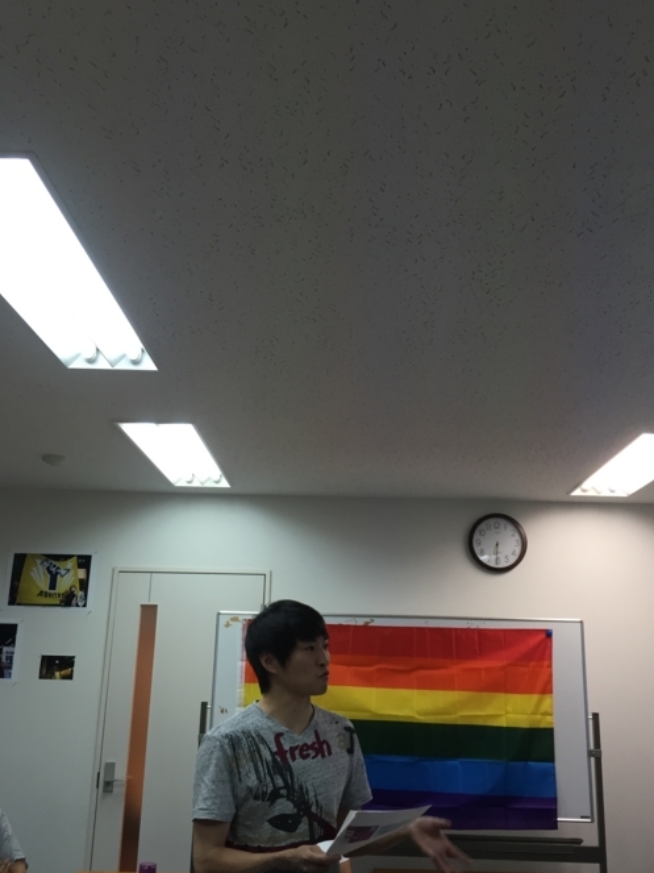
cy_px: 432
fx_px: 882
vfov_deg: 52.6
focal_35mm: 35
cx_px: 338
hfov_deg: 40.7
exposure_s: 1/33
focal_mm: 4.15
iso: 32
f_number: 2.2
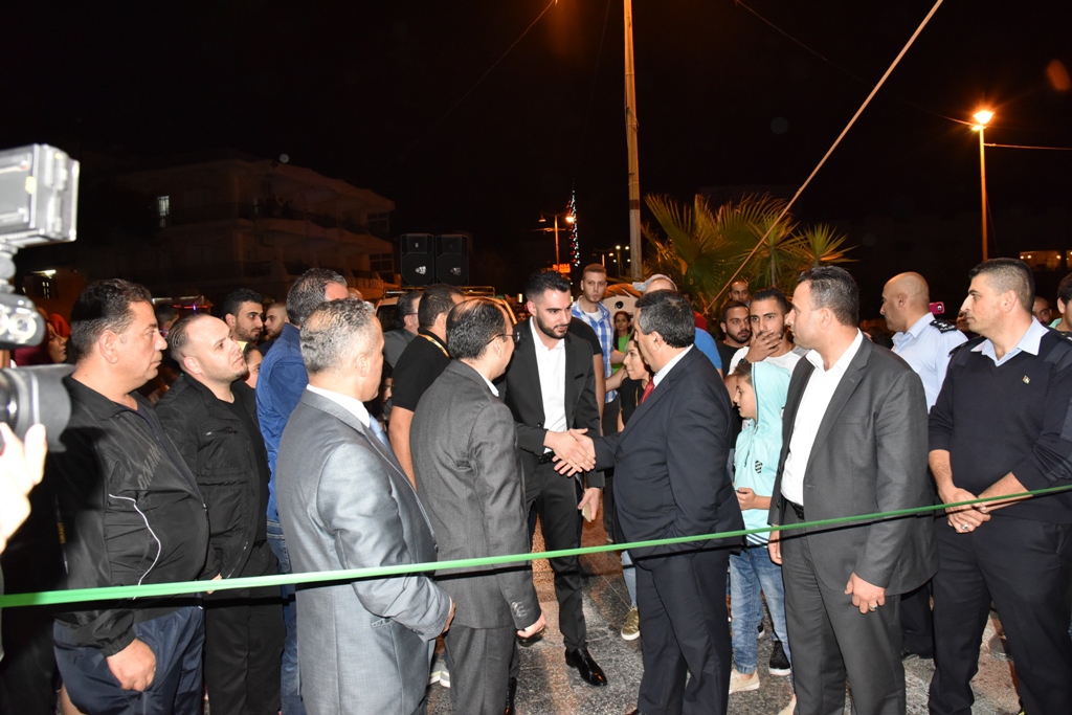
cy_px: 358
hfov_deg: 73.7
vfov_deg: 53.1
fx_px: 715
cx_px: 536
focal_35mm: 24
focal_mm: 24
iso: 3200
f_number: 7.1
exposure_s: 1/60
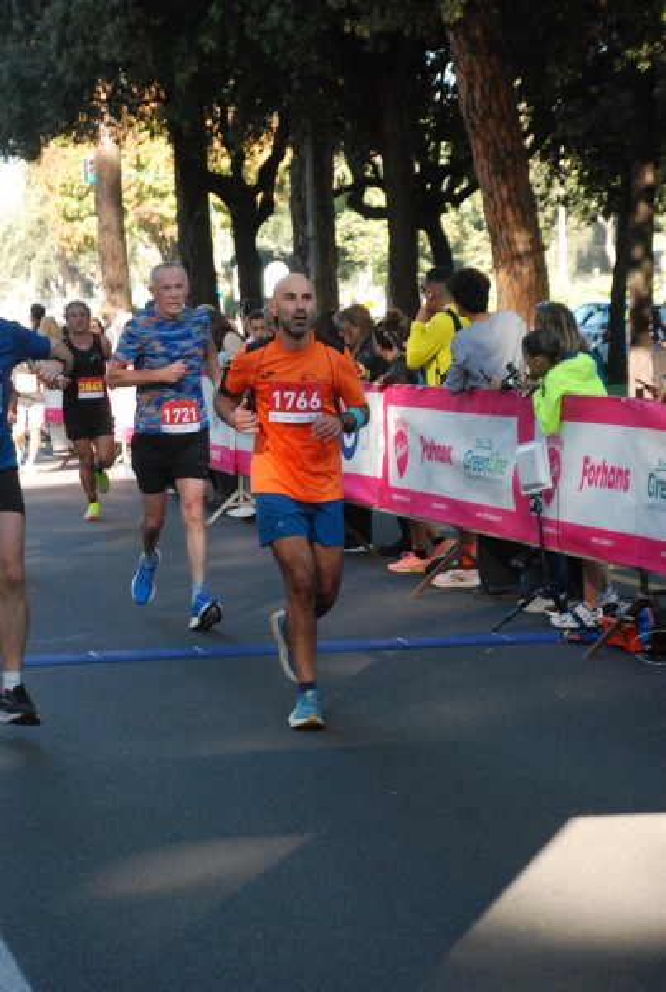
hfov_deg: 12.2
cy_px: 496
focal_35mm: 112
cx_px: 333
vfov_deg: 18.1
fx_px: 3106
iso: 1000
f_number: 5.6
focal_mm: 75
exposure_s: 1/320
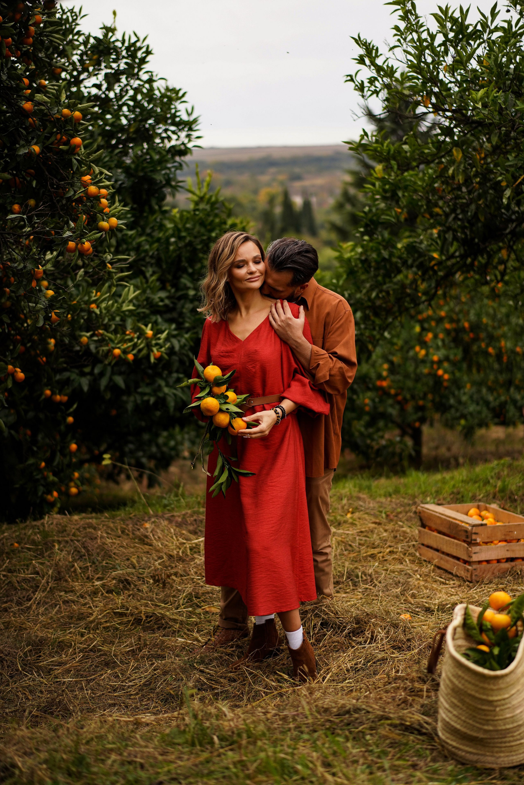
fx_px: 1201
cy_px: 392
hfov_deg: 24.6
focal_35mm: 55
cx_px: 262
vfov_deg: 36.2
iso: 320
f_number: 1.8
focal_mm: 55
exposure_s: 1/5000
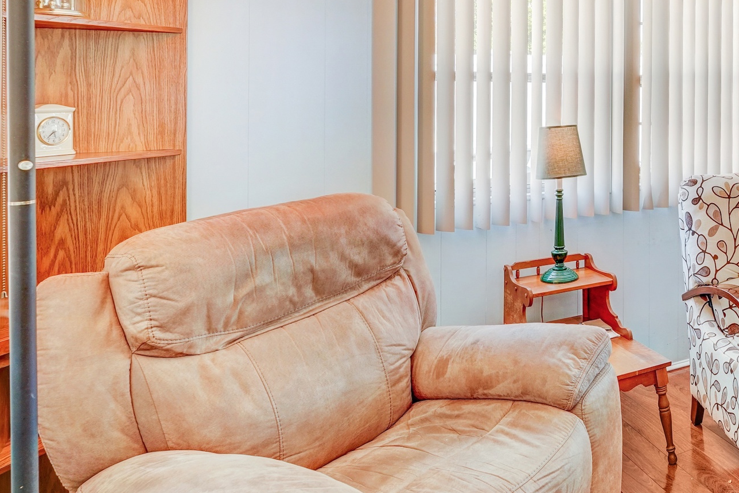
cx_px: 697
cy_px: 96
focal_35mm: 33
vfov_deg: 38.4
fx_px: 677
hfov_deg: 49.4
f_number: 8
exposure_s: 1/20
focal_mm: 17
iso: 400
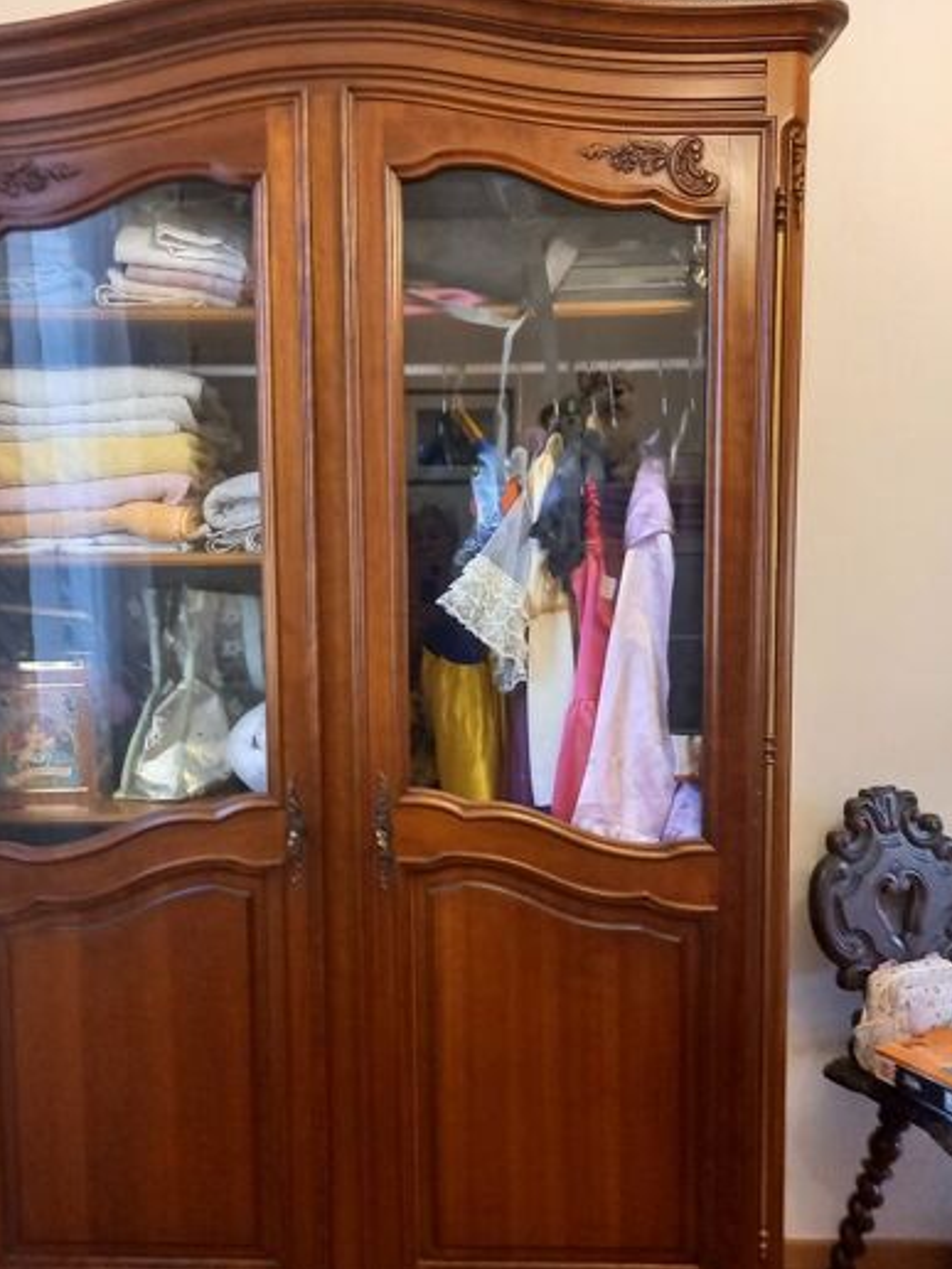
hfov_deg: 45.2
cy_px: 694
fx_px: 1137
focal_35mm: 31
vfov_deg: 58.3
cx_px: 384
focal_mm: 4.65
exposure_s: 1/25
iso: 640
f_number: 1.8
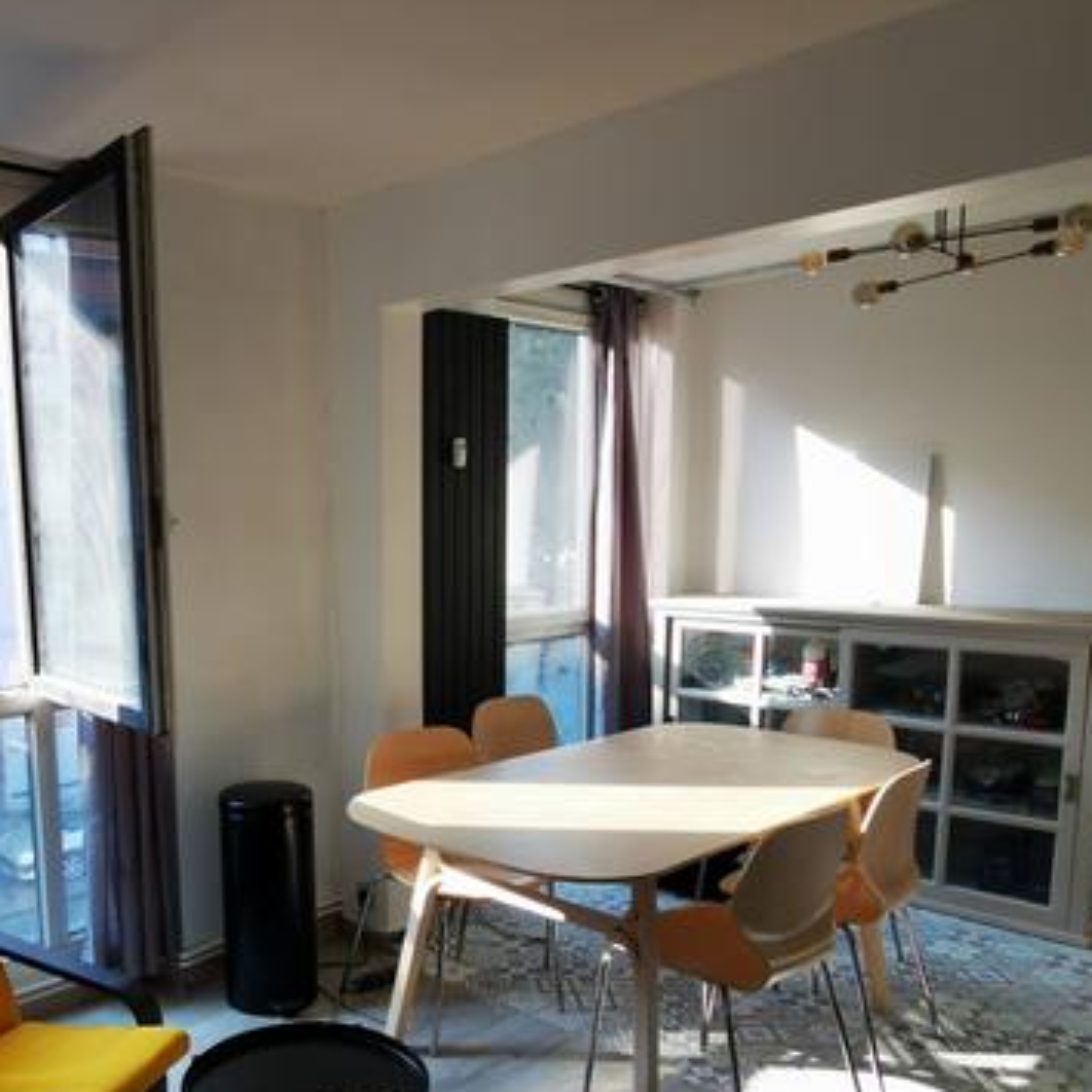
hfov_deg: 52.6
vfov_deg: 53.4
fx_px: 1071
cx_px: 330
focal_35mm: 30
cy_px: 688
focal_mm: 2.35
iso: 50
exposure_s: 1/120
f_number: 2.2
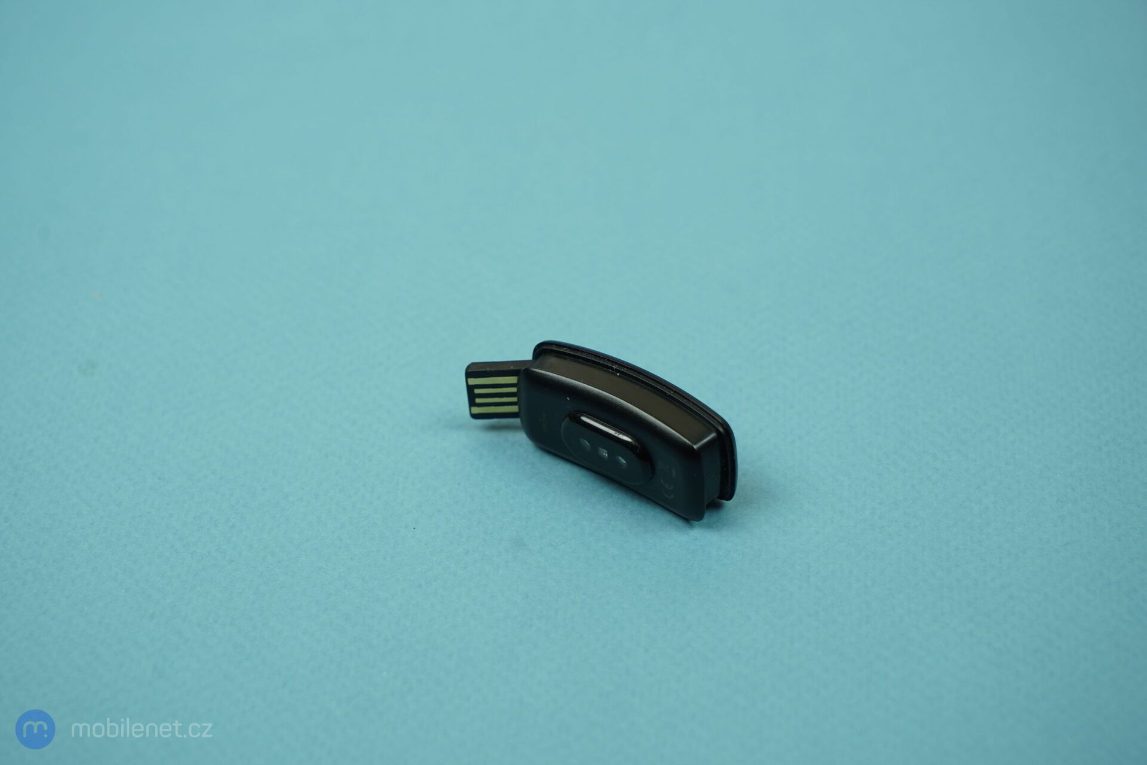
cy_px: 382
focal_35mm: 70
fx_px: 2230
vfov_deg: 19.5
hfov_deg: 28.8
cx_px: 574
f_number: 6.3
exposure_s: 1/125
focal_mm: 70
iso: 800
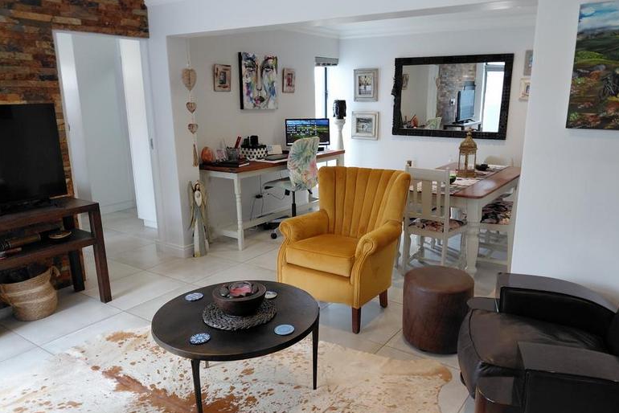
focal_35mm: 27
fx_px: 464
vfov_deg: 48.0
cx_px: 320
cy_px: 215
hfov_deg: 67.3
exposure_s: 1/60
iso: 160
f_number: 1.8
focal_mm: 4.69
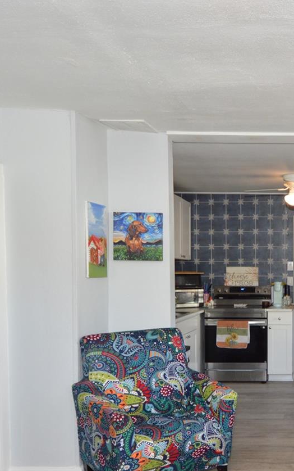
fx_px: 449
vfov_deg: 54.7
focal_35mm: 35
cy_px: 296
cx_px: 313
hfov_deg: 32.5
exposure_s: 1/80
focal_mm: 12
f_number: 4.5
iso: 400
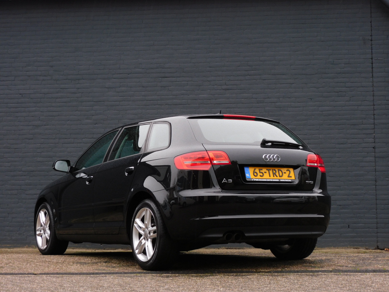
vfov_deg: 21.0
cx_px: 194
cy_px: 146
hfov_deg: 27.8
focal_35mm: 70
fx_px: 787
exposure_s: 1/40
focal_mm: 12.5
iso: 125
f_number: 4.5
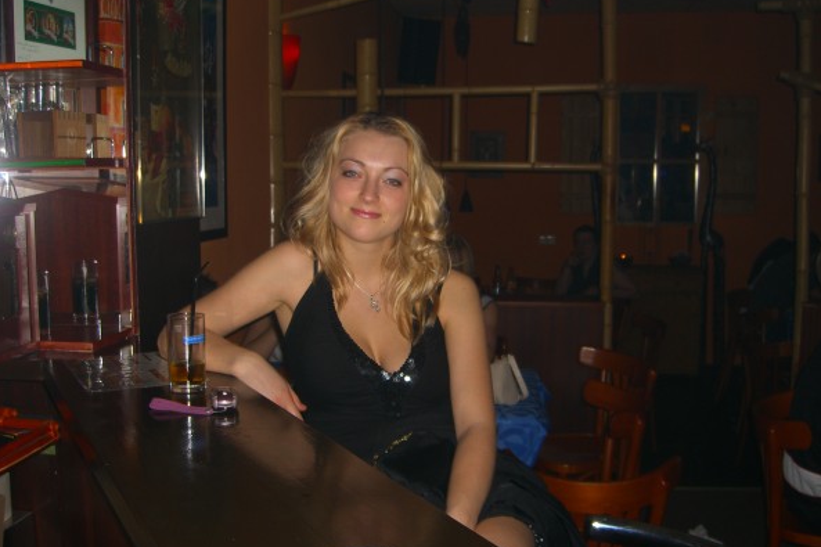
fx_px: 912
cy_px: 291
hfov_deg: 48.5
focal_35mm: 40
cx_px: 407
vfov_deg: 33.4
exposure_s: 1/320
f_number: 2.8
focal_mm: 7.9
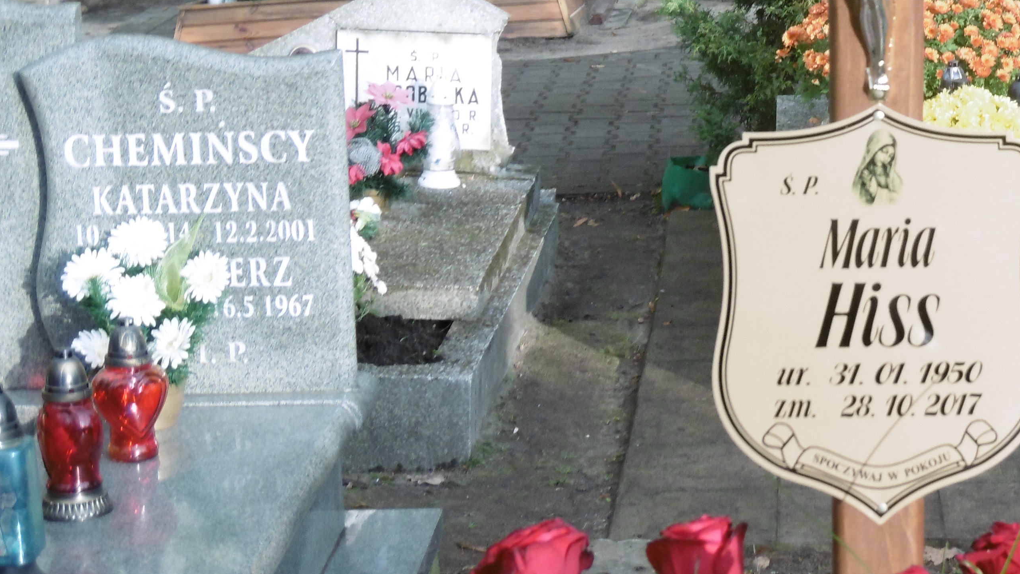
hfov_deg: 18.2
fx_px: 3137
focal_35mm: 116
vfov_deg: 10.4
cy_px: 23
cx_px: 875
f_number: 4.2
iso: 100
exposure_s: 1/160
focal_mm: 10.5
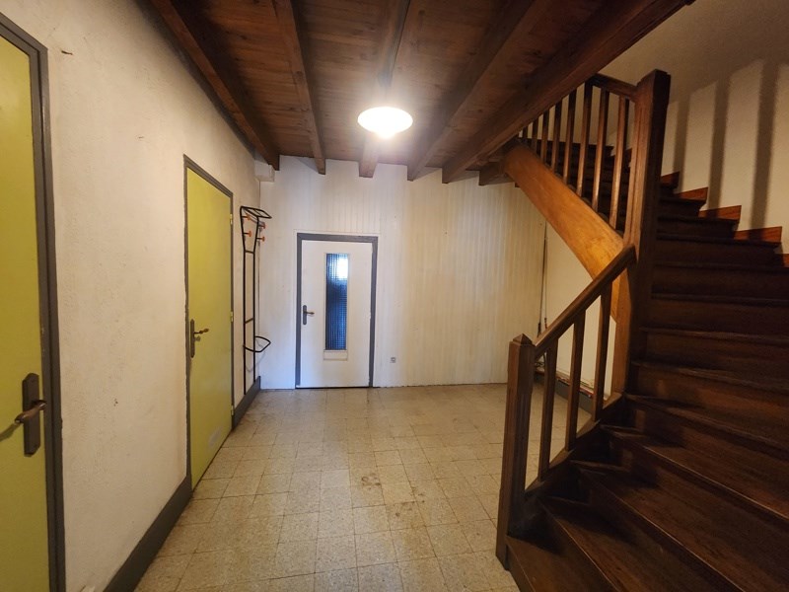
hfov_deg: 106.2
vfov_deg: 89.9
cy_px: 296
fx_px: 296
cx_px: 394
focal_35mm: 13
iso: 800
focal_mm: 2.2
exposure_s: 1/25
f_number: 2.2
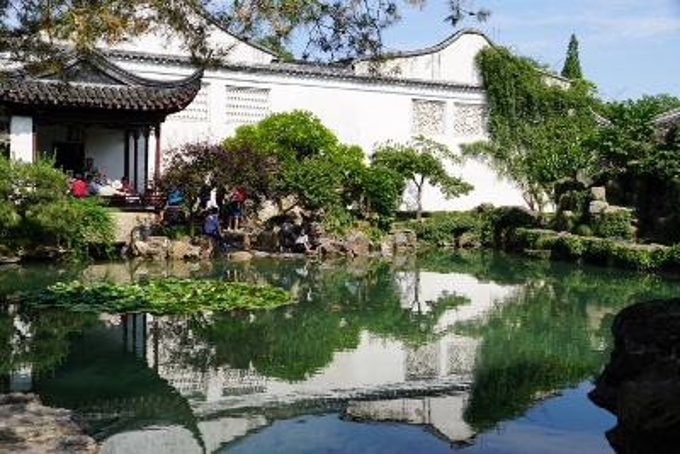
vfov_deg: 31.9
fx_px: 794
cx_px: 340
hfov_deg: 46.4
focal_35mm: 42
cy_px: 227
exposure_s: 1/160
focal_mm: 28
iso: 100
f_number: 10
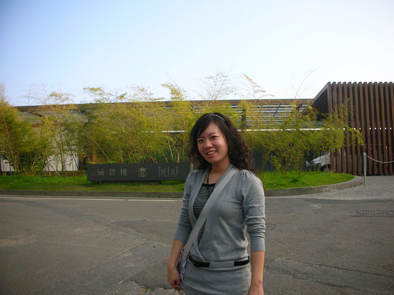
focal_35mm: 35
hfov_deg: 52.6
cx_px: 197
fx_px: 398
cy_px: 148
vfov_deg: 40.7
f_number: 8.5
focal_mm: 5.8
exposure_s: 1/46.2
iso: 50
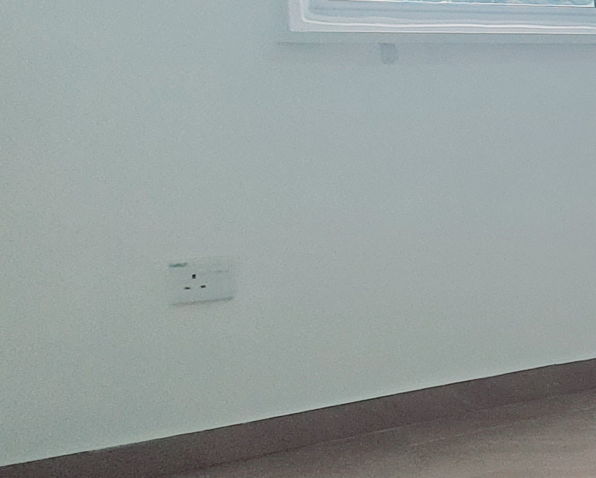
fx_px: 1023
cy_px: 149
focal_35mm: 58
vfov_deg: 26.1
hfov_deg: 16.4
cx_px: 1352
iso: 50
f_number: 2.2
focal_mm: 1.8
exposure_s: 1/100
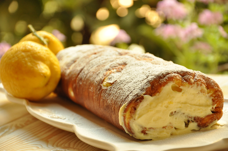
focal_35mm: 138
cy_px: 76
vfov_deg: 9.9
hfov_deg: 14.9
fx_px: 873
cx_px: 114
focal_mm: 92
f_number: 5.6
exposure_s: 1/80
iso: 800
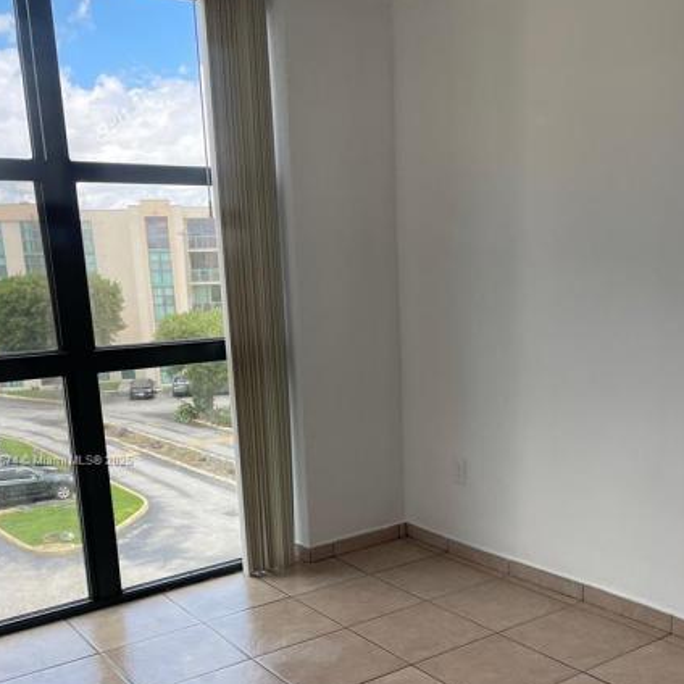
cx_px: 390
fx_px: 872
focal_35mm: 39
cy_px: 461
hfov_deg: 42.7
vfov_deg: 42.2
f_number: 1.6
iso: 50
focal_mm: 4.2
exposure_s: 1/485
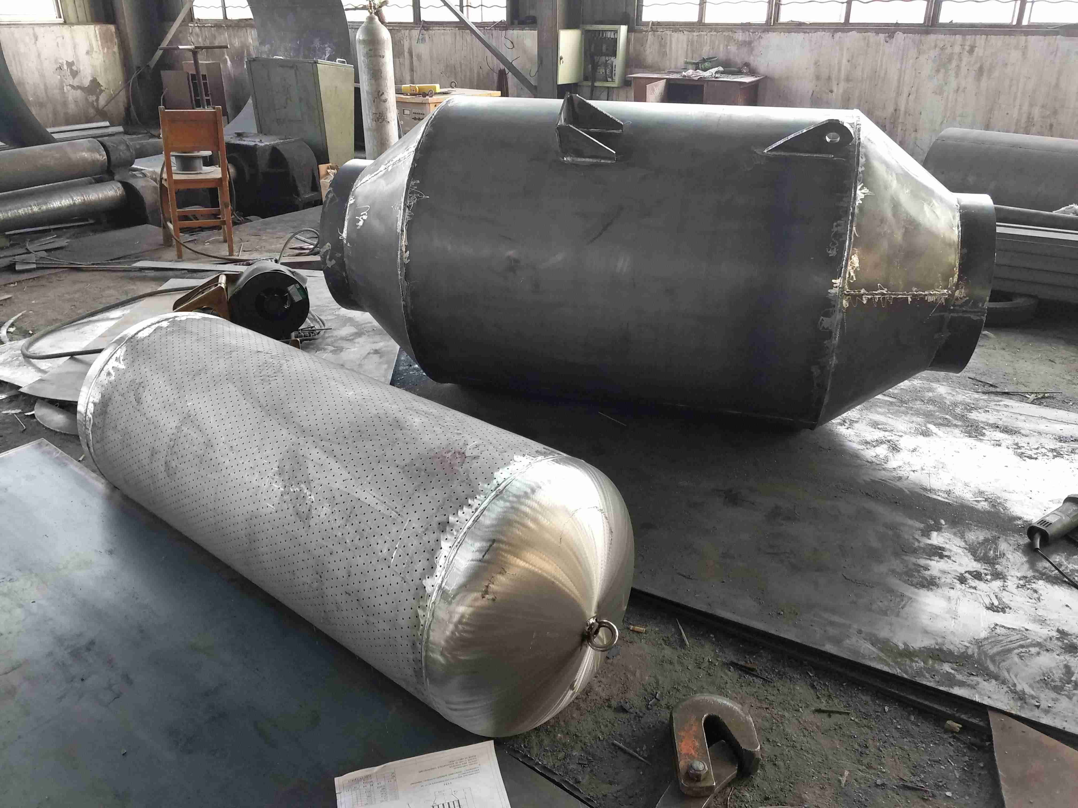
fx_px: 779
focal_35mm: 25
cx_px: 539
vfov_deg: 54.9
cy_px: 404
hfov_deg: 69.4
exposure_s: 1/25
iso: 195
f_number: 1.7
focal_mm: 4.32
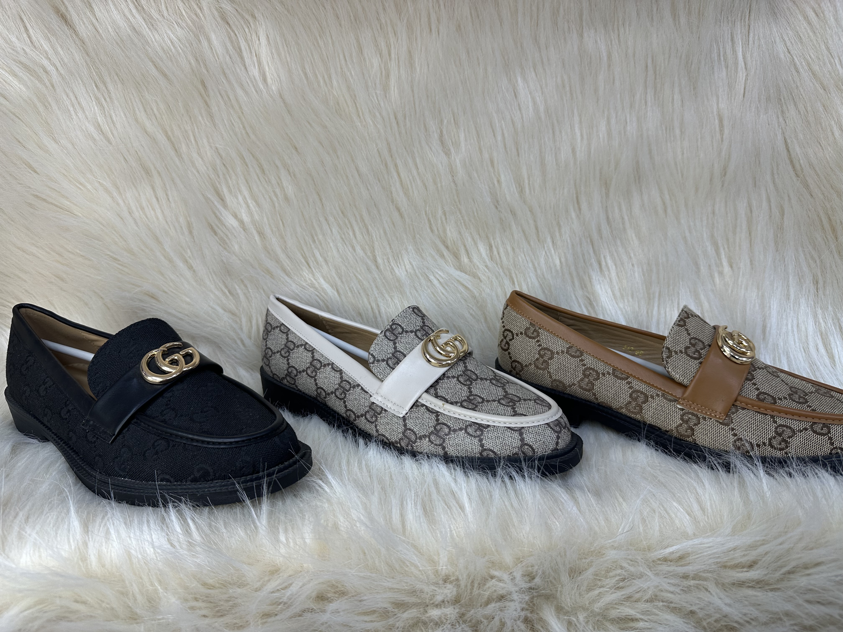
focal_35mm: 24
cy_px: 316
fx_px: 584
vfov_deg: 56.8
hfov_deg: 71.6
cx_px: 422
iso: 80
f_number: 1.78
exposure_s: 1/331
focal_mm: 6.86
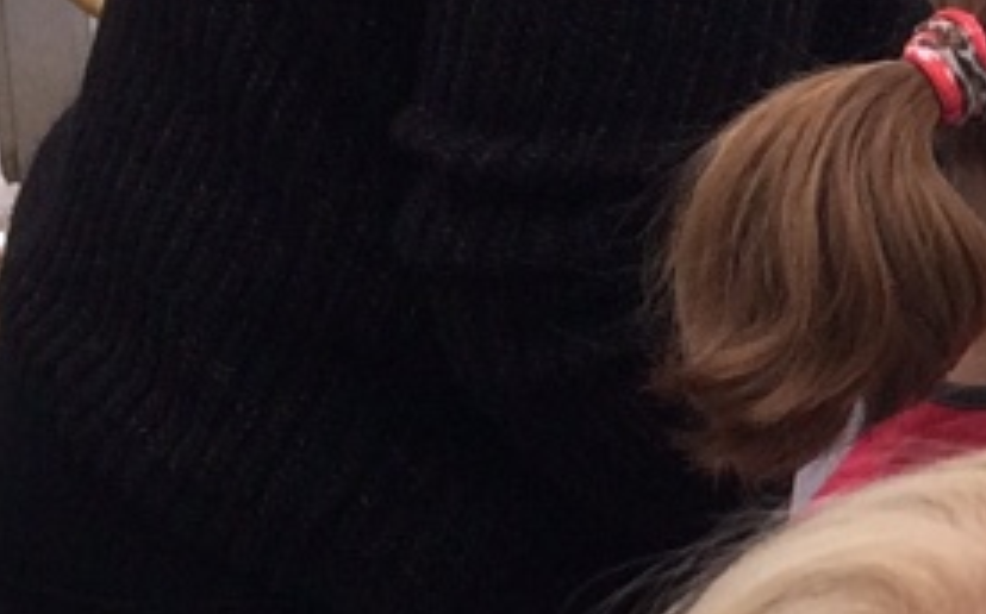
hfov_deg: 10.2
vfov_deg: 7.2
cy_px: 432
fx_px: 4887
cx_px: 2276
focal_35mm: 182
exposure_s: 1/507
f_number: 2.2
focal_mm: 4.15
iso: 32
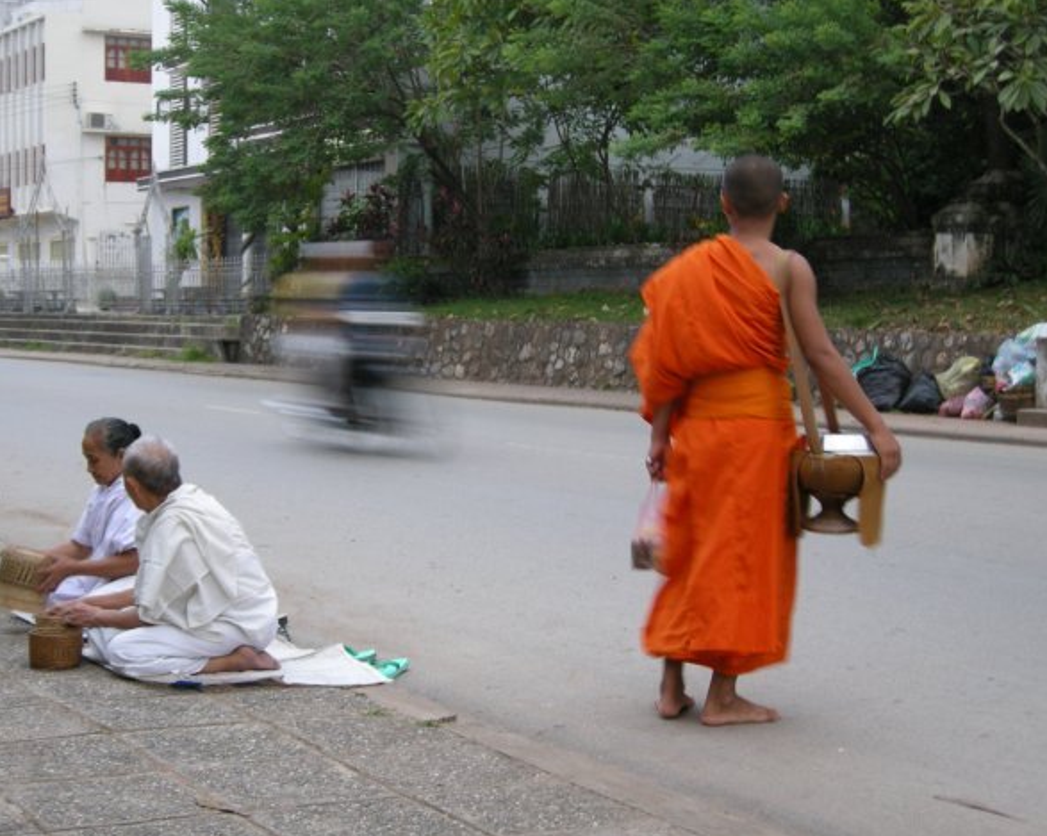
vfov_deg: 23.1
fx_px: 2044
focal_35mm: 66
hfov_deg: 28.7
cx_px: 510
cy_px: 414
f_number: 3.5
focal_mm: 12.9
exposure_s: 1/7.9
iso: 117
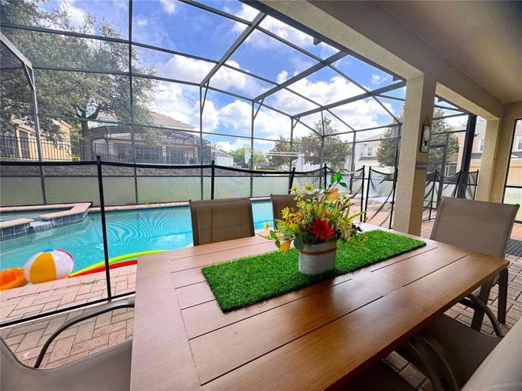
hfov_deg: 102.1
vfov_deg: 85.6
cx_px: 261
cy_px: 196
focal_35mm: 14
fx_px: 211
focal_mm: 2.22
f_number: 2.2
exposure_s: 1/313
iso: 40
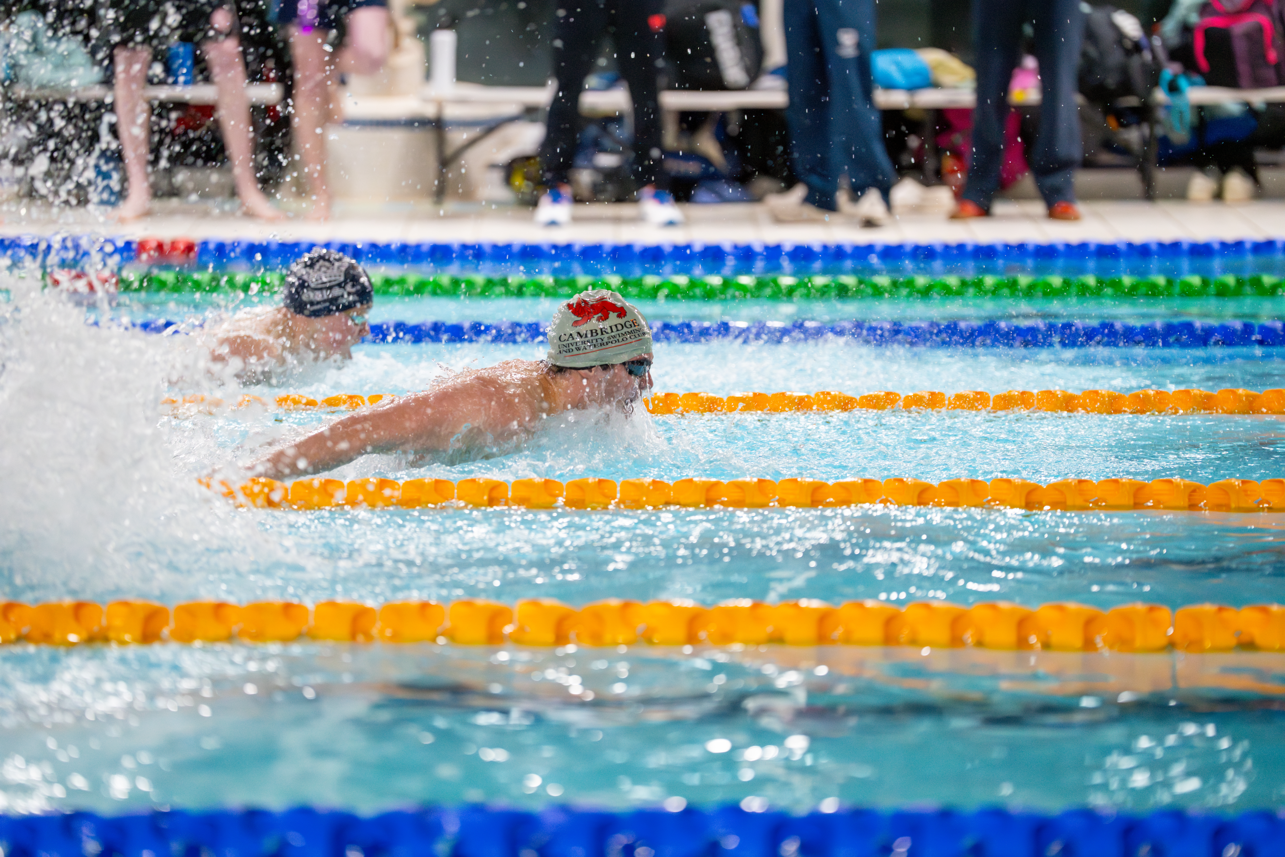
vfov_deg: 8.7
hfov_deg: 13.1
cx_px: 642
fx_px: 5604
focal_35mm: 157
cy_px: 428
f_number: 2.8
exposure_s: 1/400
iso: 4000
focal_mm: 157
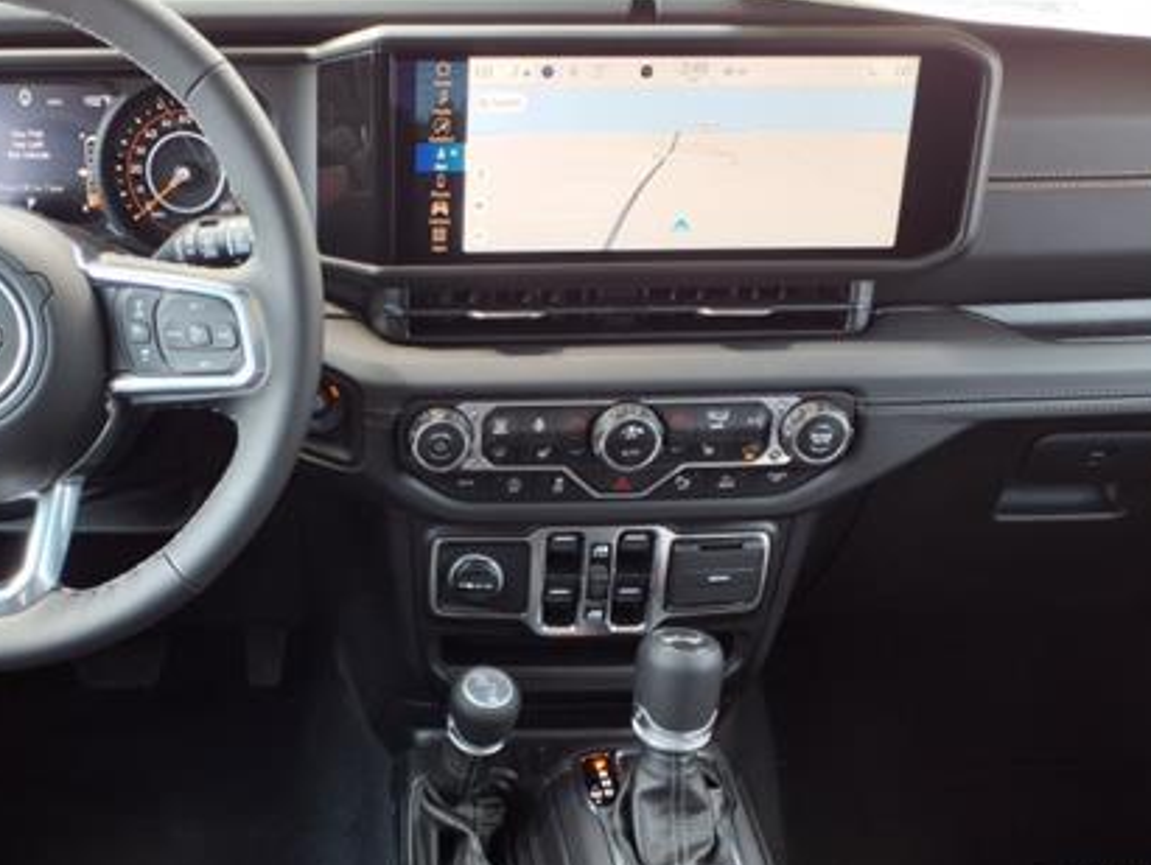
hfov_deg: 44.1
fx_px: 1398
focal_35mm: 42
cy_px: 568
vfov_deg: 34.1
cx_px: 384
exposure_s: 1/60.2
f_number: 1.9
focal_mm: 3.58
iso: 50
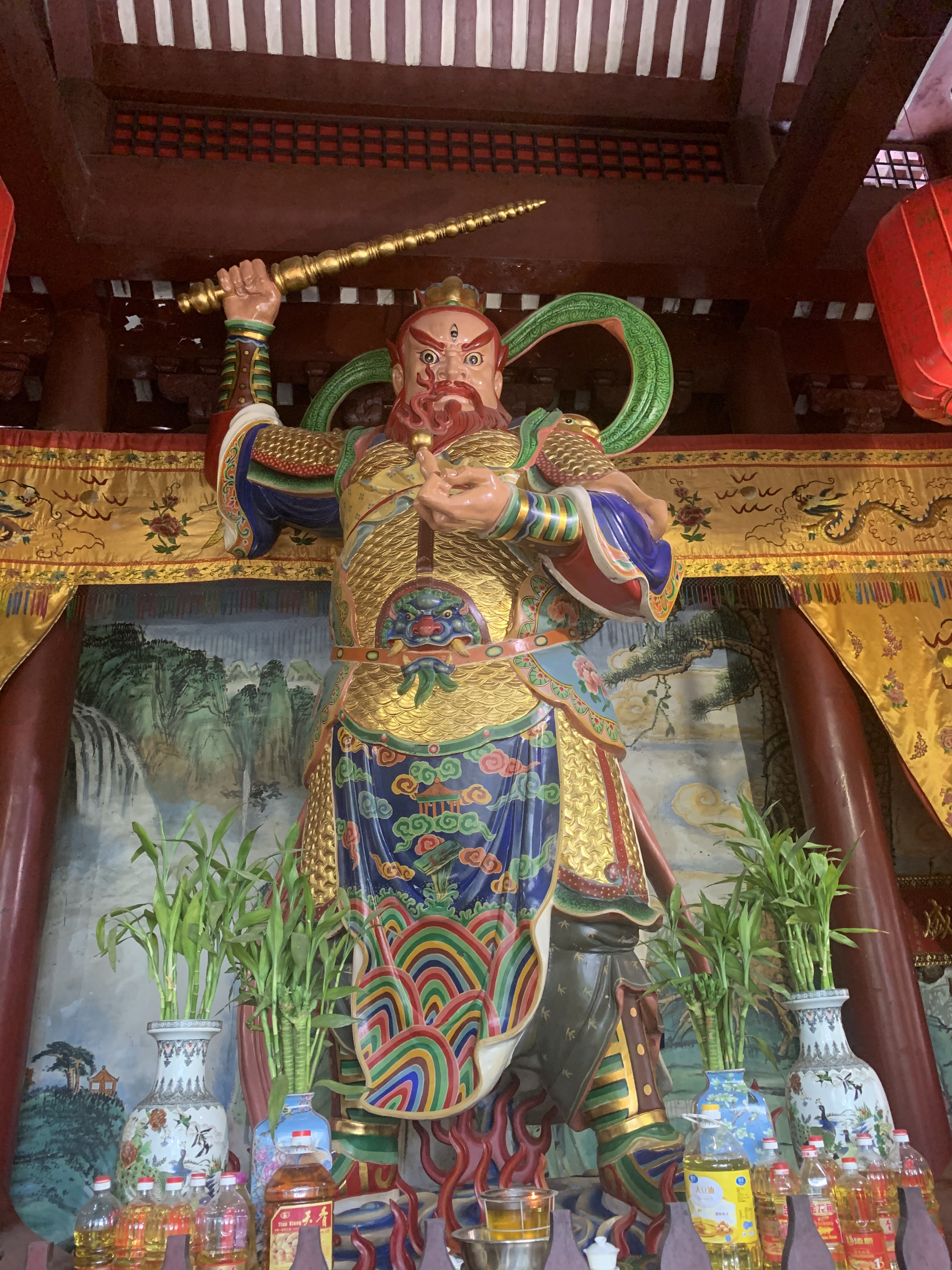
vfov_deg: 67.3
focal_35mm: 26
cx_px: 476
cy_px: 635
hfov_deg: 53.1
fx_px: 953
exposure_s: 1/46
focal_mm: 4.25
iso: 400
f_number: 1.8
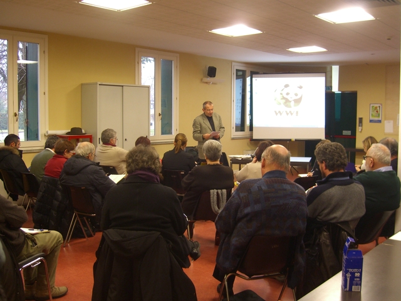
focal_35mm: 38
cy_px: 150
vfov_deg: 37.7
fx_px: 440
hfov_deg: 49.0
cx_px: 200
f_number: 2.8
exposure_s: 1/15
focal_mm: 7.9
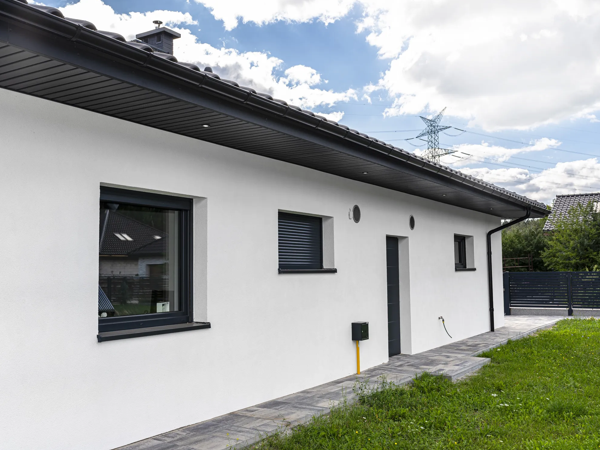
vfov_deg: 37.7
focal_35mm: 38
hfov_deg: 49.0
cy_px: 224
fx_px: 659
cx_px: 292
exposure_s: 1/160
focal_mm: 35
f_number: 8
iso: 100
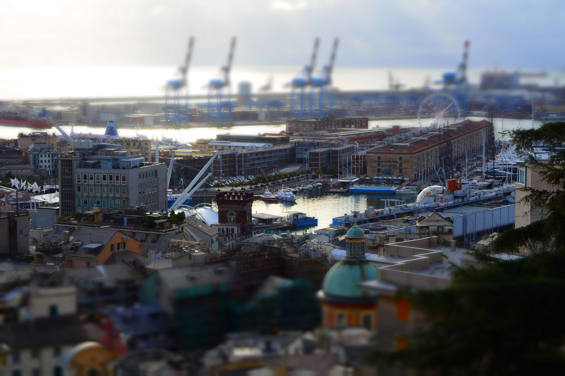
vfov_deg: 16.6
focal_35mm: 82
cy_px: 188
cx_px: 282
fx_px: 1295
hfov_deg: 24.6
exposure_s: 1/125
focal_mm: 55
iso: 140
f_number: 11
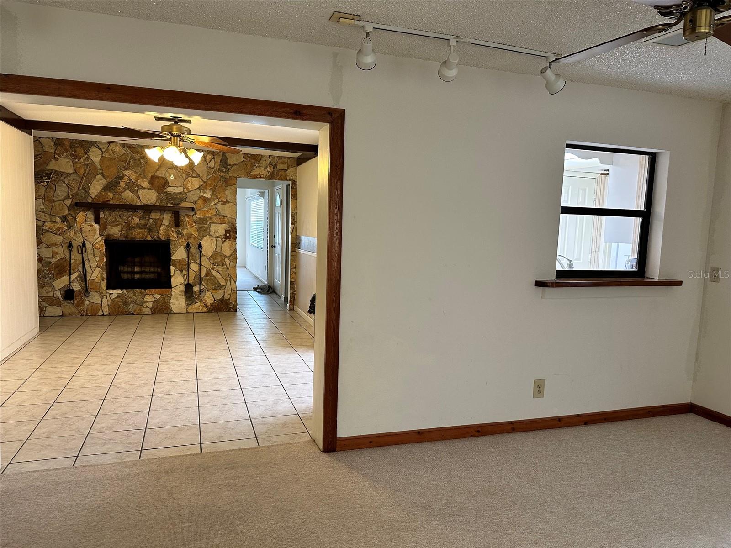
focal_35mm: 24
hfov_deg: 71.6
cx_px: 366
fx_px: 507
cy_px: 274
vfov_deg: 56.8
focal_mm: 6.86
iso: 200
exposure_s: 1/60
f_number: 1.78
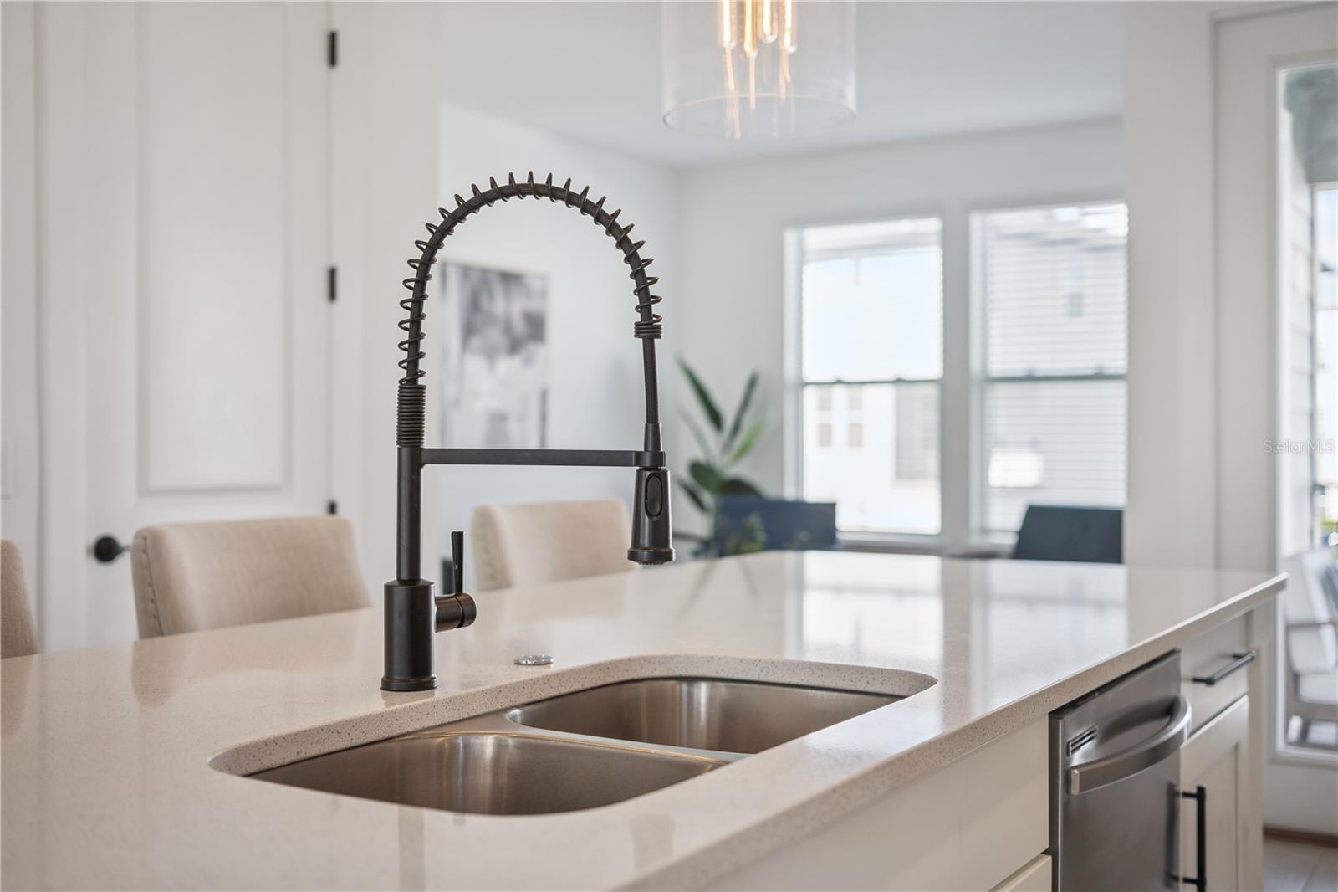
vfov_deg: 33.4
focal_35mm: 40
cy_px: 446
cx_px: 669
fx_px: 1486
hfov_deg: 48.5
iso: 800
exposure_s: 1/1250
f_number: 2.5
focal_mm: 40
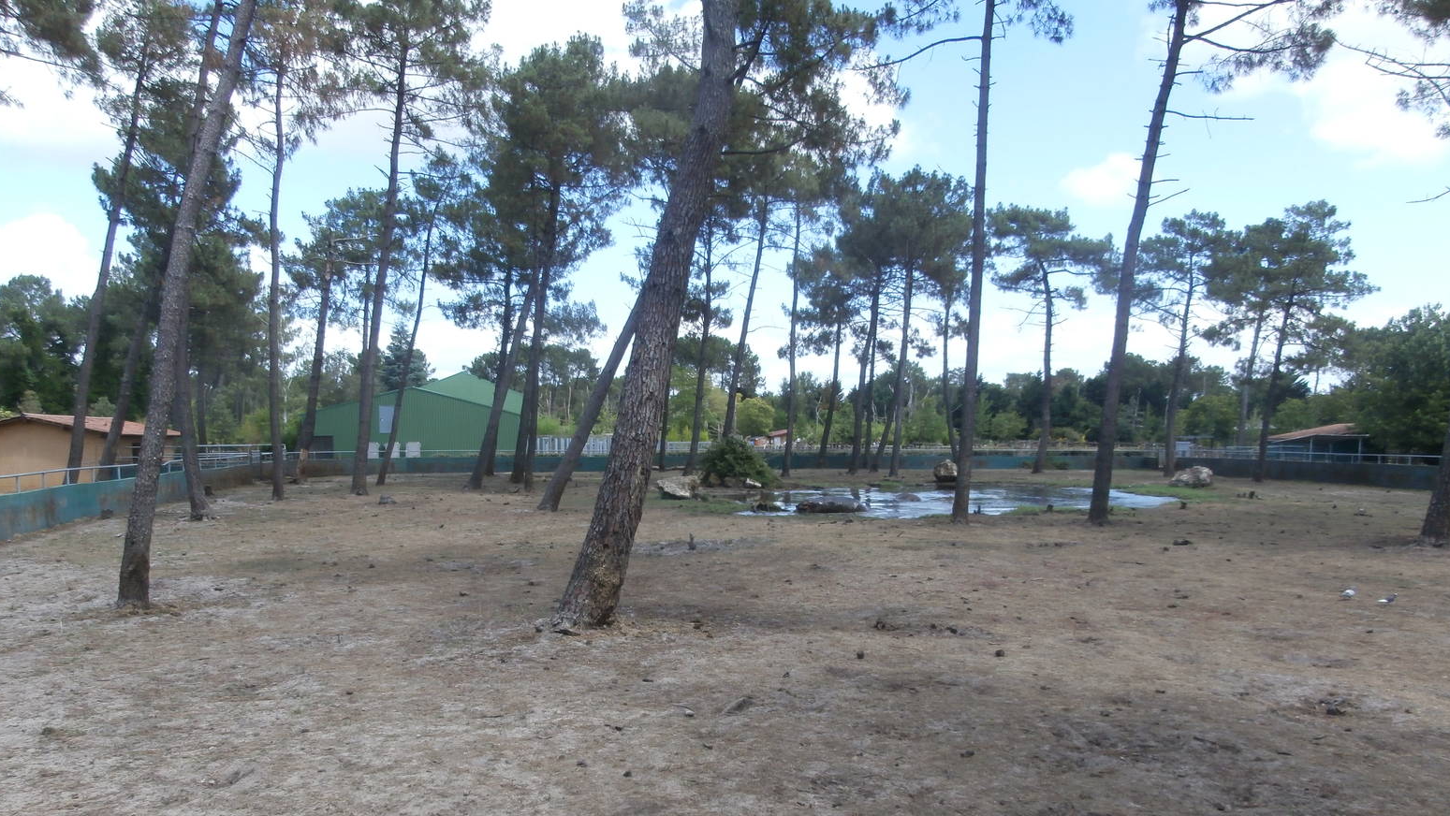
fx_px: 1038
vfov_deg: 42.6
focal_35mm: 27
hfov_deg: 69.8
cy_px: 509
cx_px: 740
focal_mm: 4.2
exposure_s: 1/80
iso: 100
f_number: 7.9
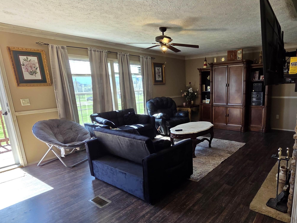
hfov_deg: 78.7
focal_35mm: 20
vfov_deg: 65.8
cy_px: 122
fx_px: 172
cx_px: 202
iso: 100
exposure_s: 1/120
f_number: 2.2
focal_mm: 2.2
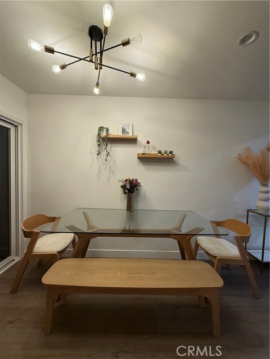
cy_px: 180
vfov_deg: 102.1
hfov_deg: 85.7
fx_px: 146
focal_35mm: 14
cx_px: 135
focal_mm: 2.22
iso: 320
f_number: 2.2
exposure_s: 1/120
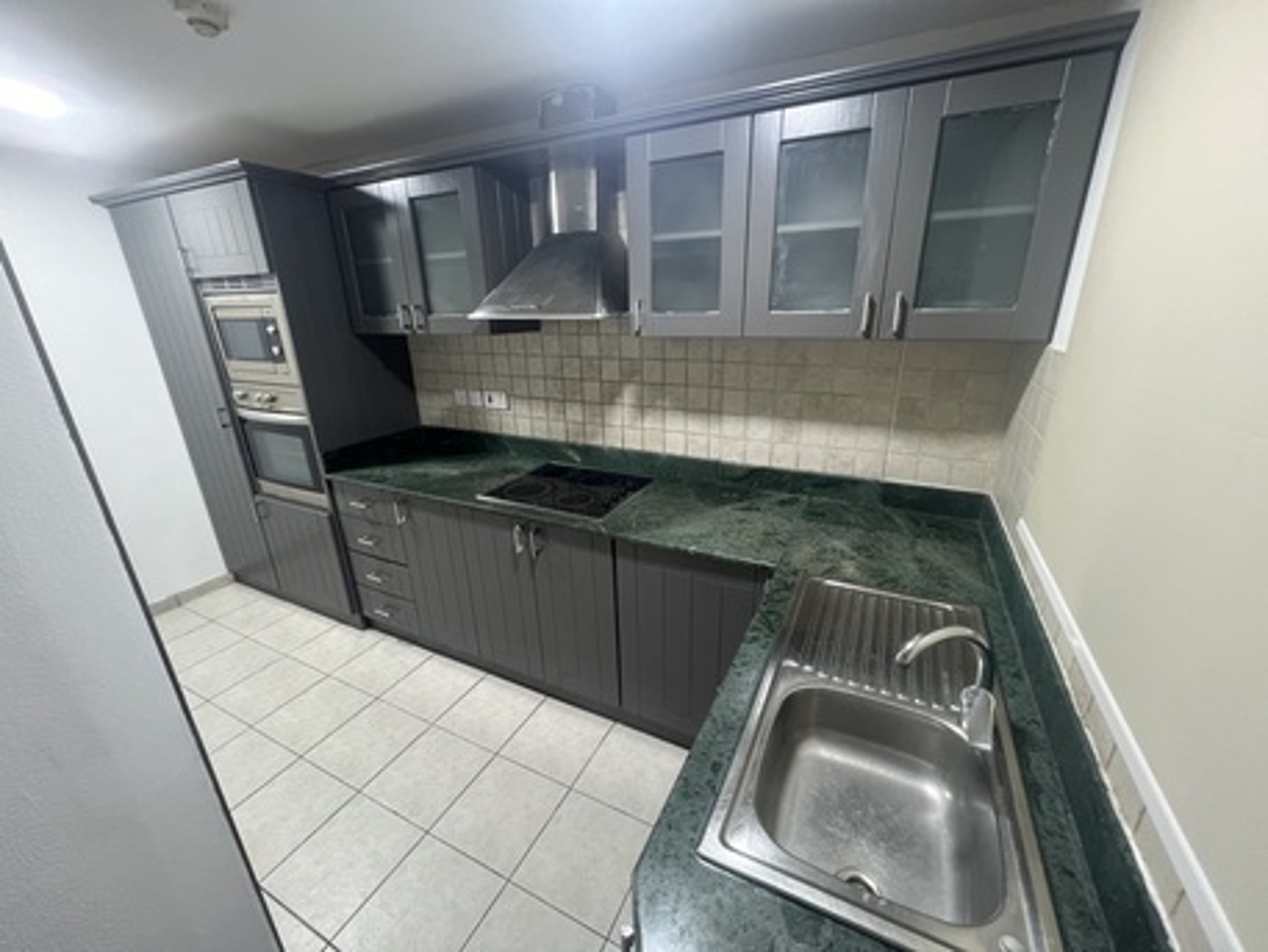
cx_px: 634
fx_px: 476
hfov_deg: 106.2
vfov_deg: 89.9
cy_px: 476
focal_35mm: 13
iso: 250
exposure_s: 1/50
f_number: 1.8
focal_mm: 1.57
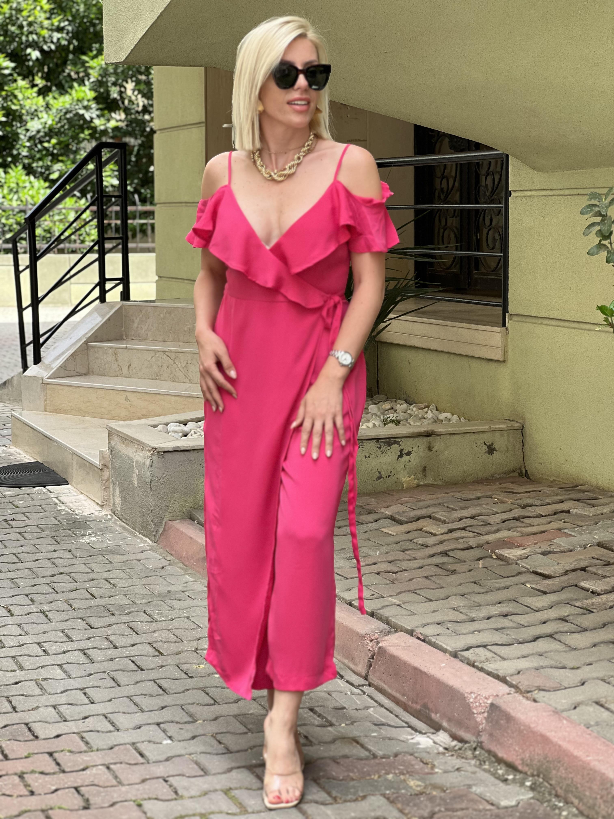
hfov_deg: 19.1
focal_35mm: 77
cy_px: 410
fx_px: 1821
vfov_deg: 25.3
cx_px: 307
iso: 40
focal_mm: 9
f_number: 2.8
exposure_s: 1/121
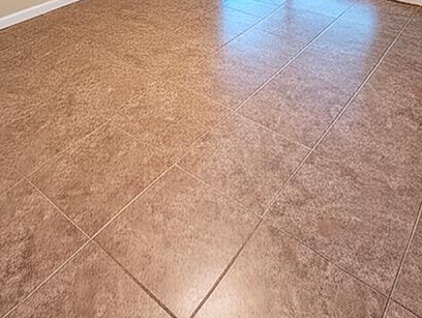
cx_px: 204
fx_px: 366
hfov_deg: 59.9
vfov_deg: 39.1
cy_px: -26
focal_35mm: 30
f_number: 1.7
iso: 71
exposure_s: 1/120
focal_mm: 2.02
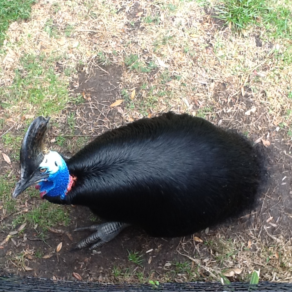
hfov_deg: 43.7
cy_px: 147
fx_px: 363
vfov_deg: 43.9
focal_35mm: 38
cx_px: 120
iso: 64
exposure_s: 1/129
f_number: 2.4
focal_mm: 2.03
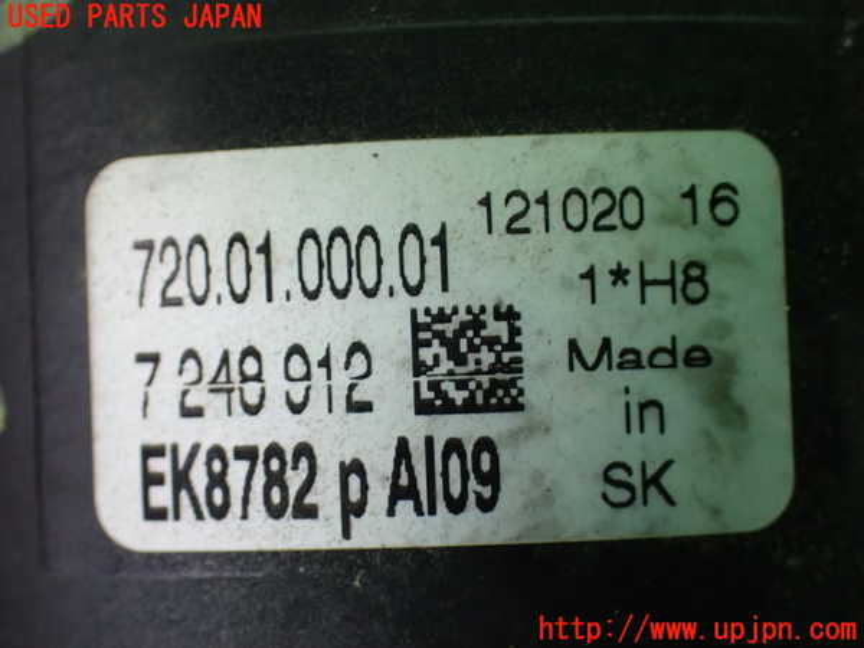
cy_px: 324
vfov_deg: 25.2
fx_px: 1448
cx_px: 432
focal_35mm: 58
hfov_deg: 33.2
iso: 1250
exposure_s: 1/60
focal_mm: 10.35
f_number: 3.5
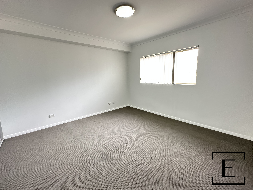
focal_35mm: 15
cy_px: 92
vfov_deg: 81.7
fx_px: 110
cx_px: 120
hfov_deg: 98.1
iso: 640
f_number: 2.2
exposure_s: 1/50
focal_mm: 2.2
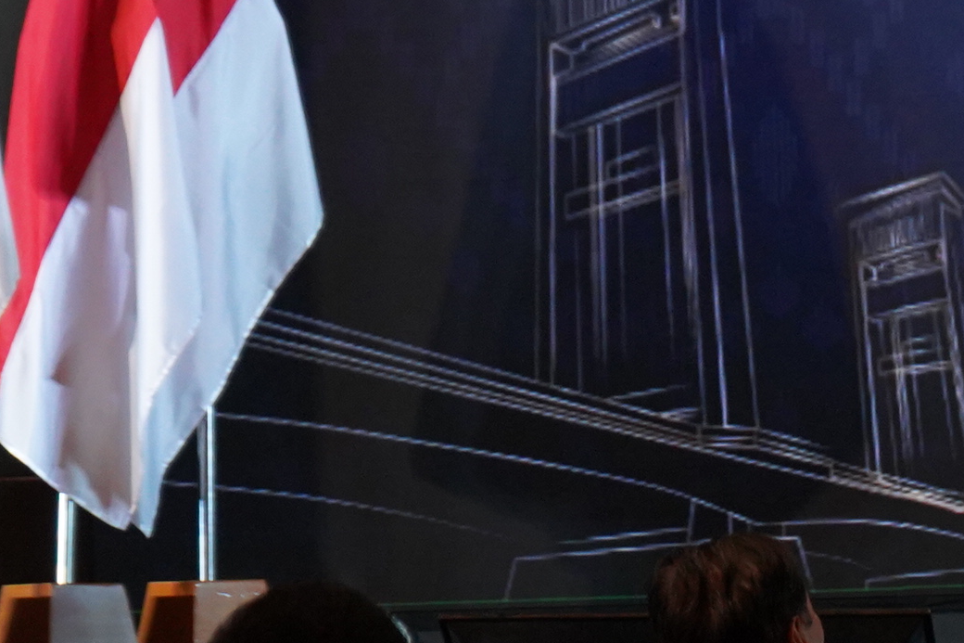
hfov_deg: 7.7
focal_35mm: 265
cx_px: 1226
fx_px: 7095
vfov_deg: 5.2
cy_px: 78
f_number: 5.6
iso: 3200
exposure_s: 1/160
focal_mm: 70
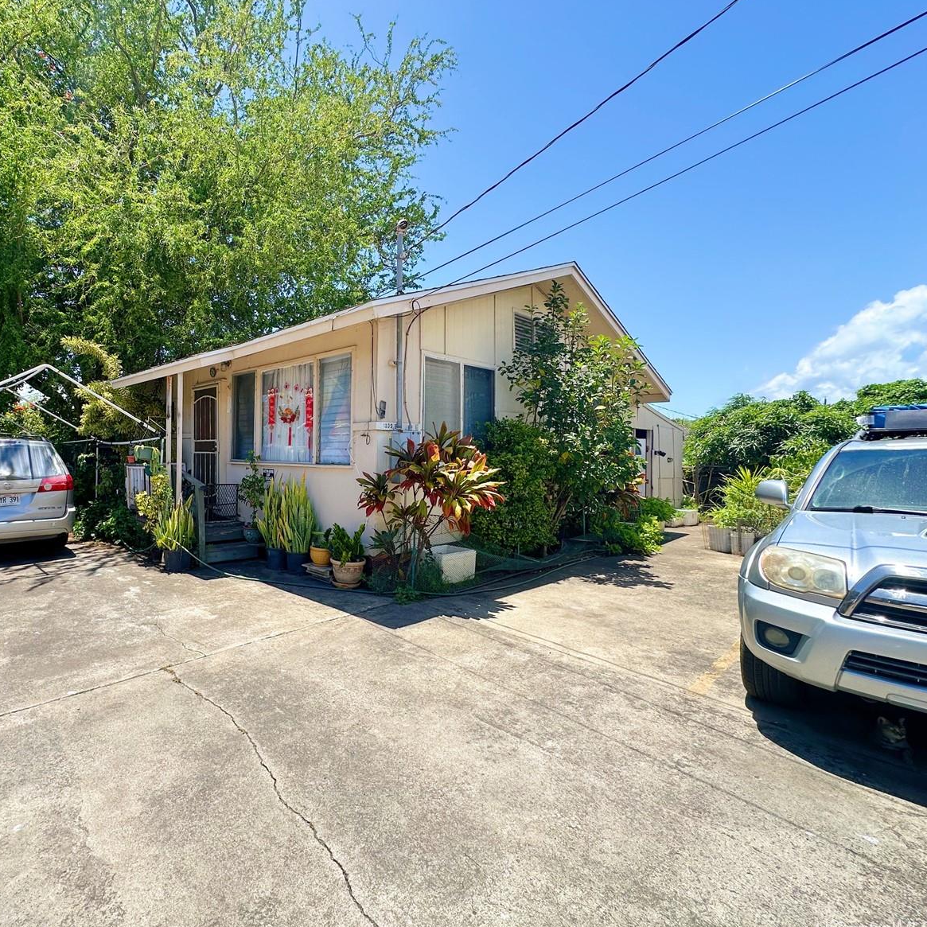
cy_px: 459
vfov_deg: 84.0
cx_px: 297
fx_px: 515
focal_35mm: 17
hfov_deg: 80.7
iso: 40
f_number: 2.2
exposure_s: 1/875
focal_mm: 2.22
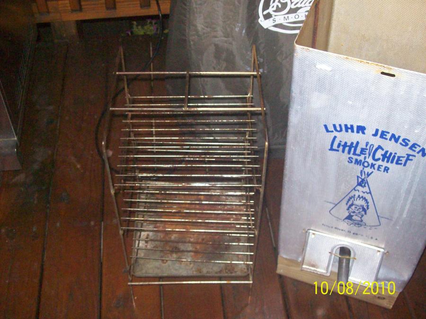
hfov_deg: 42.1
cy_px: 160
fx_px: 553
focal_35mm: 45
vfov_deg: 32.2
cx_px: 213
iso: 400
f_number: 3
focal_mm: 7.6
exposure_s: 1/147
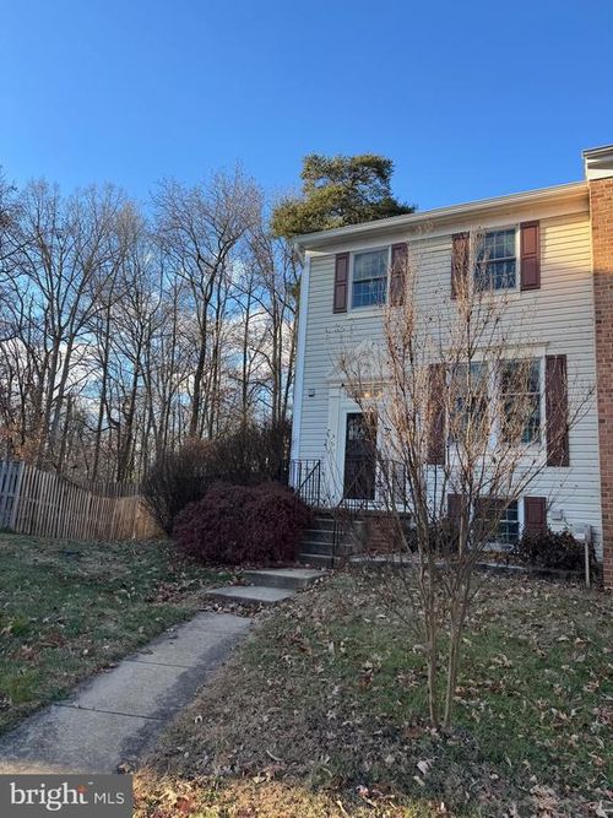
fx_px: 567
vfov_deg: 71.6
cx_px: 306
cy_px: 409
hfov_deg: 56.8
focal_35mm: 24
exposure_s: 1/1151
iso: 80
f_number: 1.78
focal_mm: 6.76
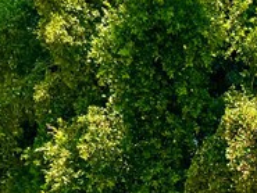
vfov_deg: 10.1
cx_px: 545
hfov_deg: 12.6
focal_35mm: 133
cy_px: 422
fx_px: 988
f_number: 1.78
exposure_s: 1/5319
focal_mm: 6.76
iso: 80
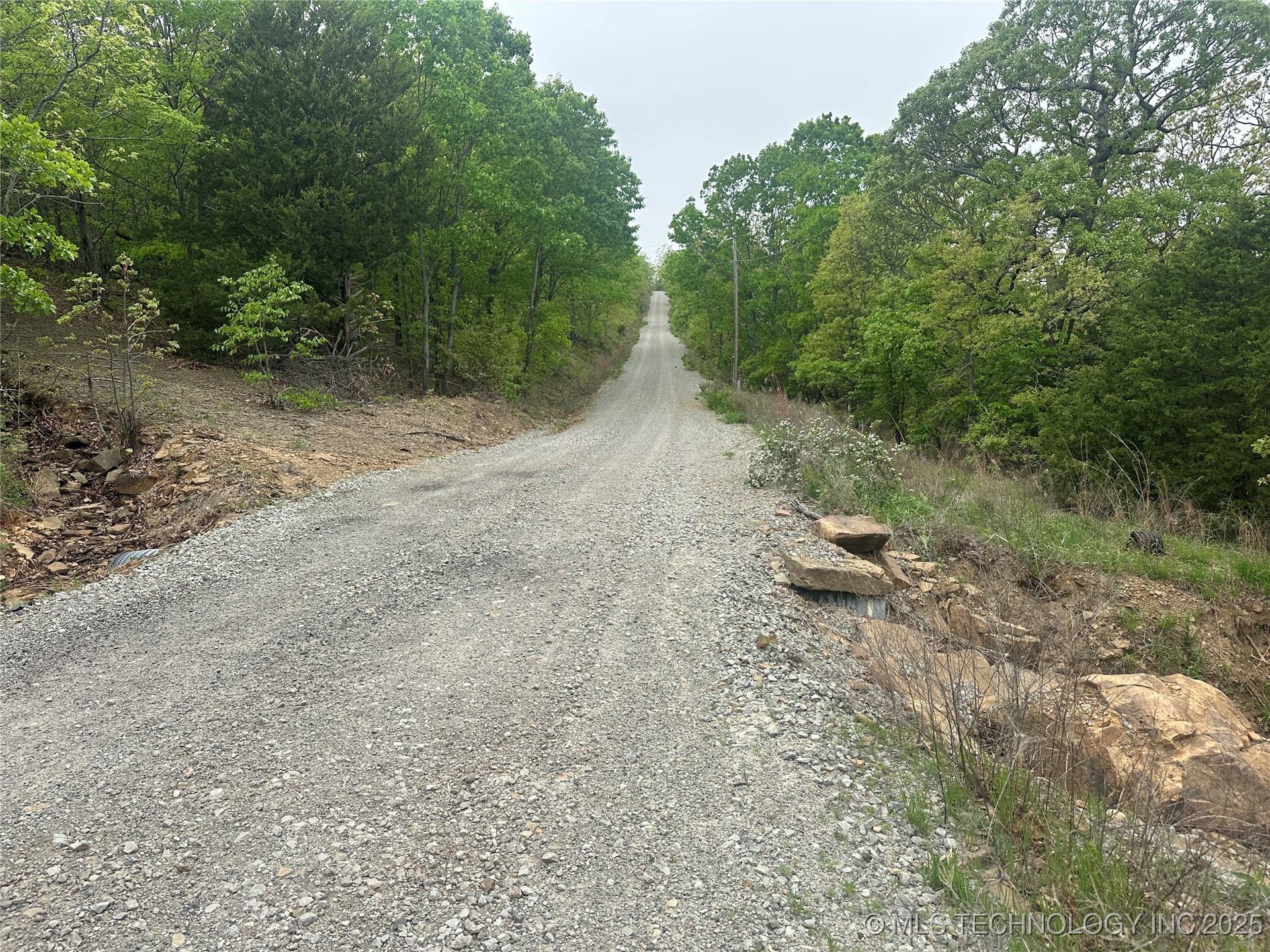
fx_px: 881
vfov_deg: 56.8
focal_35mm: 24
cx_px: 635
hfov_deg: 71.6
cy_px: 476
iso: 80
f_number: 1.78
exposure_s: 1/1321
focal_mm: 6.86
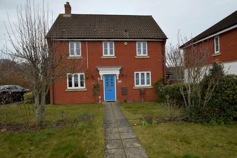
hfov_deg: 85.4
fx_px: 128
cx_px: 118
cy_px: 79
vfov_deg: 63.2
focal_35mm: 20
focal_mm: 13
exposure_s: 1/160
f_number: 6.3
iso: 100
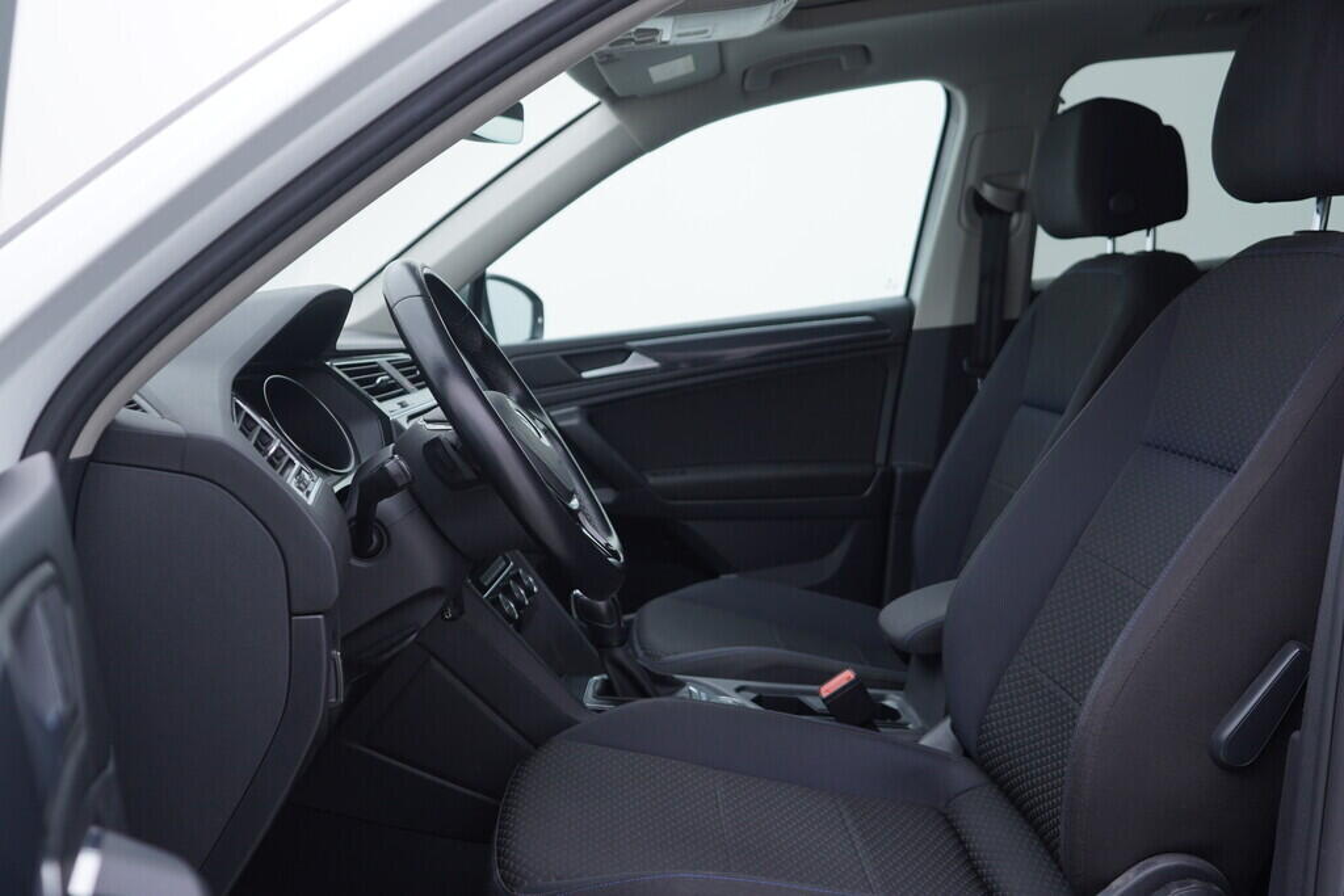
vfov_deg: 36.9
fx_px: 1344
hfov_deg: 53.1
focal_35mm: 36
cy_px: 448
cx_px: 672
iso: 125
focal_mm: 24
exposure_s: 1/50
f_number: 3.2
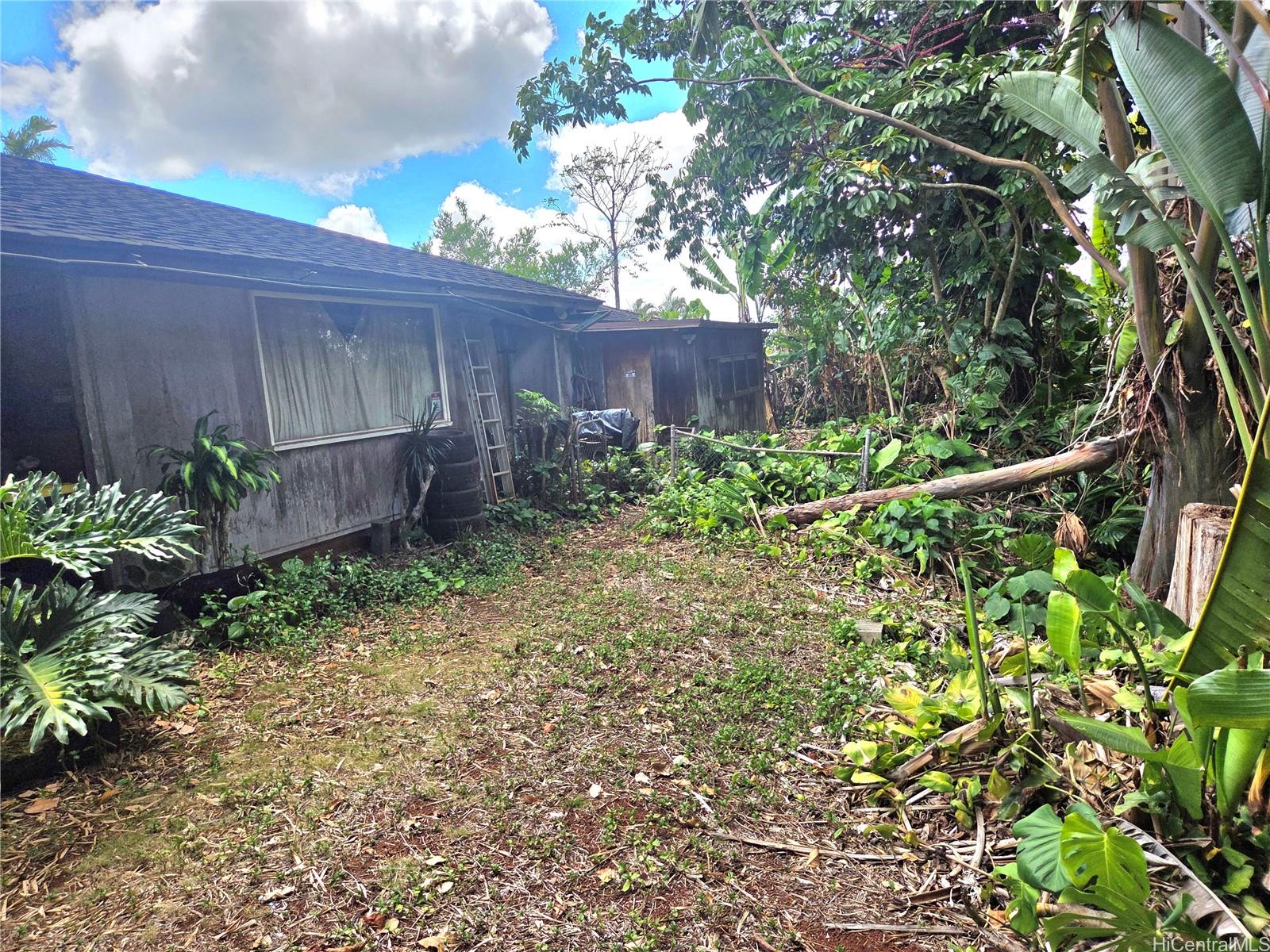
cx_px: 635
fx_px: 844
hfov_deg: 73.9
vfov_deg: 58.9
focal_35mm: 23
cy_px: 476
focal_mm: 5.4
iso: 80
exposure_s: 1/5000
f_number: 1.8
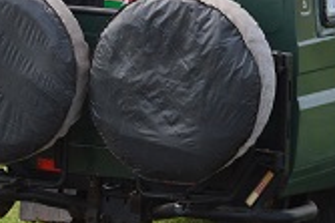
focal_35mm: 285
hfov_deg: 7.2
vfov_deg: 4.8
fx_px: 2649
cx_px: 265
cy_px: 0
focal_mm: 70
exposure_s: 1/320
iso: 400
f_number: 10
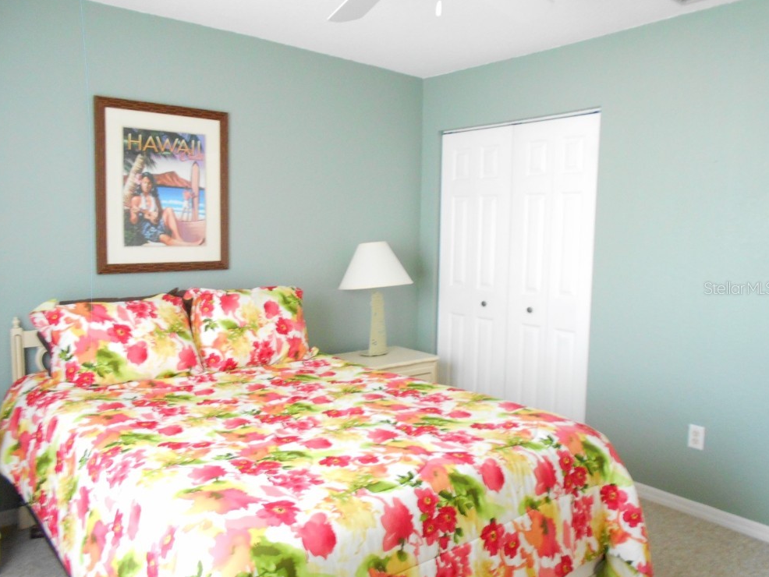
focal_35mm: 27
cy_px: 288
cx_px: 378
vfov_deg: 51.4
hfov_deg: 65.3
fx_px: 600
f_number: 3.2
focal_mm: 4.6
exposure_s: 1/13
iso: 400
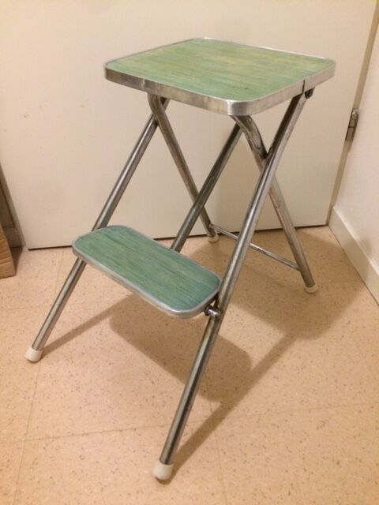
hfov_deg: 48.2
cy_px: 252
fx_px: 423
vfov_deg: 61.7
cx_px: 190
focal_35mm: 29
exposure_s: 1/17
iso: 320
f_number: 2.2
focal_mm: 4.15
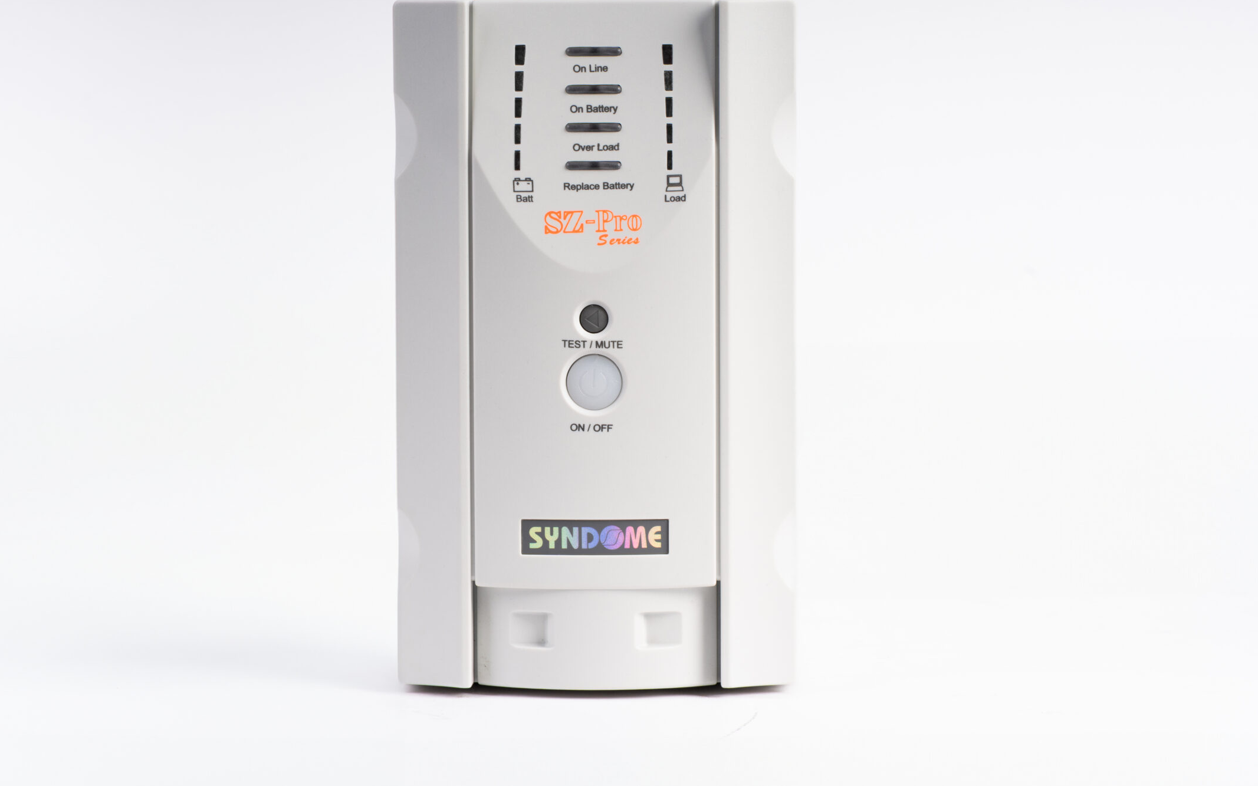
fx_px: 3566
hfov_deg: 20.0
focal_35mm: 104
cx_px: 593
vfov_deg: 12.6
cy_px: 308
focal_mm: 85
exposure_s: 1/200
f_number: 16
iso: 320
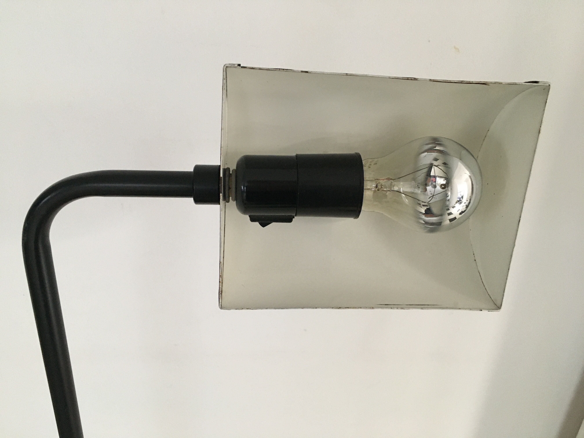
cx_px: 292
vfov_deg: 48.2
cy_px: 219
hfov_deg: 61.7
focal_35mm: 29
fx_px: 489
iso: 200
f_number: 2.2
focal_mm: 4.15
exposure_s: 1/25
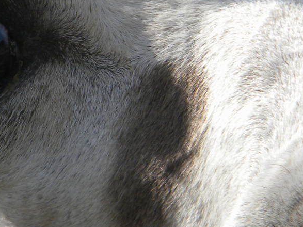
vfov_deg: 3.0
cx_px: 176
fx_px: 4367
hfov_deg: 4.0
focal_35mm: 499
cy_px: 98
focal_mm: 33.1
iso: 136
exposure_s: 1/520
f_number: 5.2
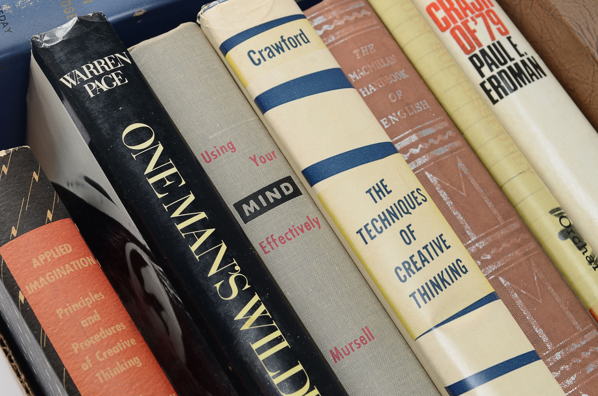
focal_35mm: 60
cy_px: 198
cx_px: 299
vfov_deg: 22.5
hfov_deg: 33.5
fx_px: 995
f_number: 10
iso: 100
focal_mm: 40
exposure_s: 1/80
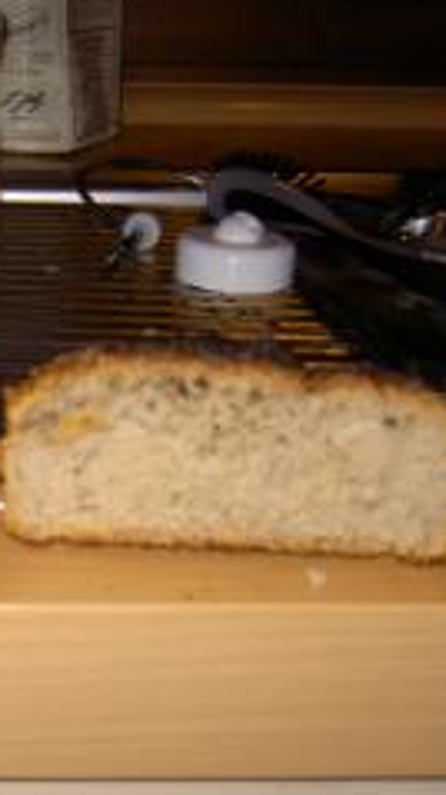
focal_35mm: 62
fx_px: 1307
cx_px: -20
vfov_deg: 33.8
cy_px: 476
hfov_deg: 18.8
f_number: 2.8
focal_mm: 5.6
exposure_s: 1/60
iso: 100
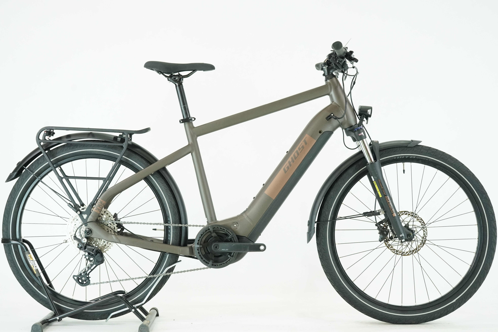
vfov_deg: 21.2
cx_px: 249
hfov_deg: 31.4
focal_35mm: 64
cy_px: 166
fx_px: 885
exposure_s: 1/200
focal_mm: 64
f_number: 5.6
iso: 2500
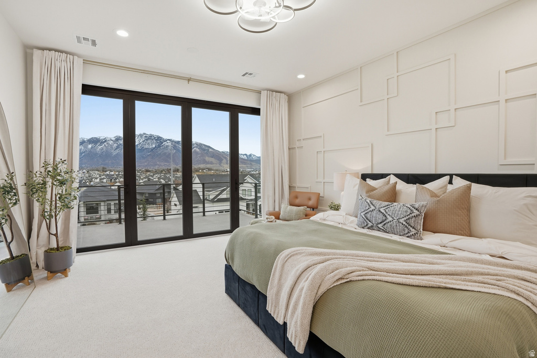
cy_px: 179
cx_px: 268
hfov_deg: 96.7
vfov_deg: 73.8
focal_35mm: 16
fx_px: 239
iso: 1000
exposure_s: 1/1600
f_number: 8
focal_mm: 16
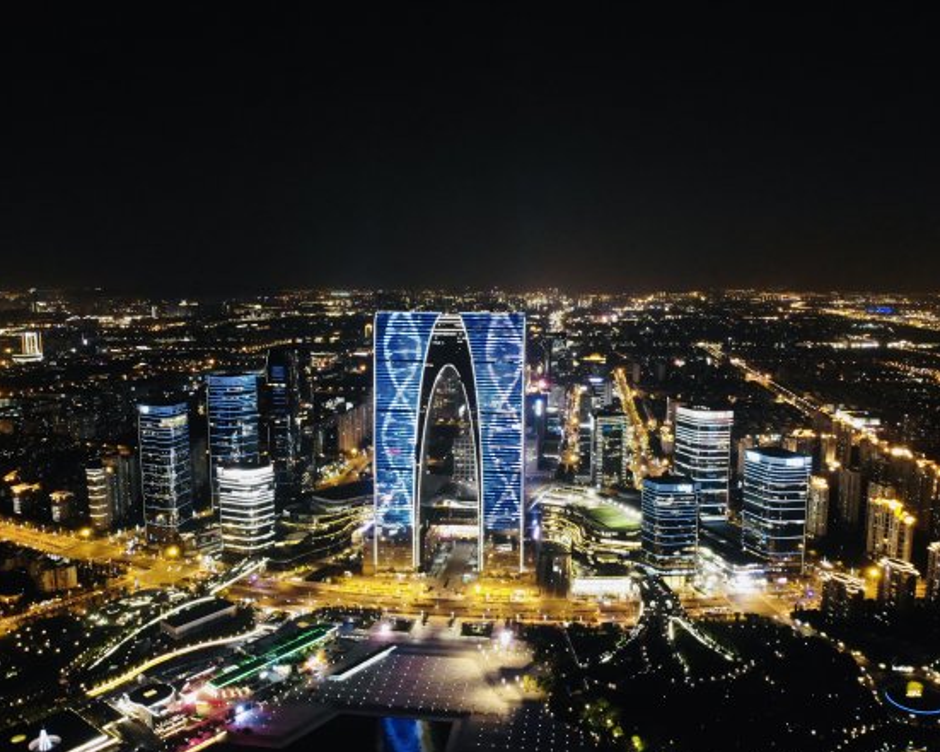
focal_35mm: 26
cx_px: 493
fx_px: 723
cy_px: 390
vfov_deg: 54.9
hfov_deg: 66.0
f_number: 2.8
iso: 800
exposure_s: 1/5
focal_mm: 4.5
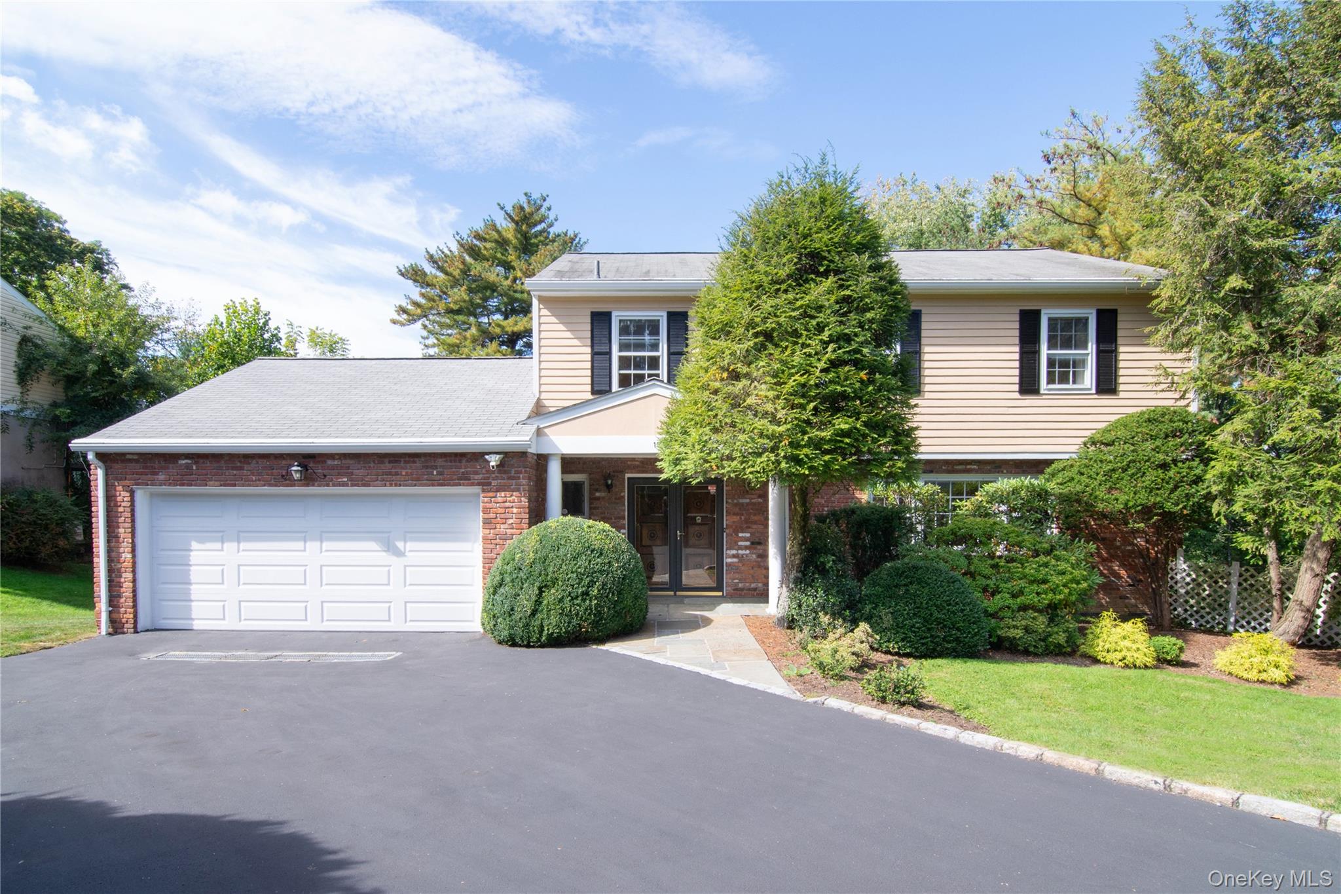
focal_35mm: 17
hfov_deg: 92.4
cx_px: 670
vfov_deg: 69.6
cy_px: 447
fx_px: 642
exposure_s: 1/125
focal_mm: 11.5
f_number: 14
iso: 400
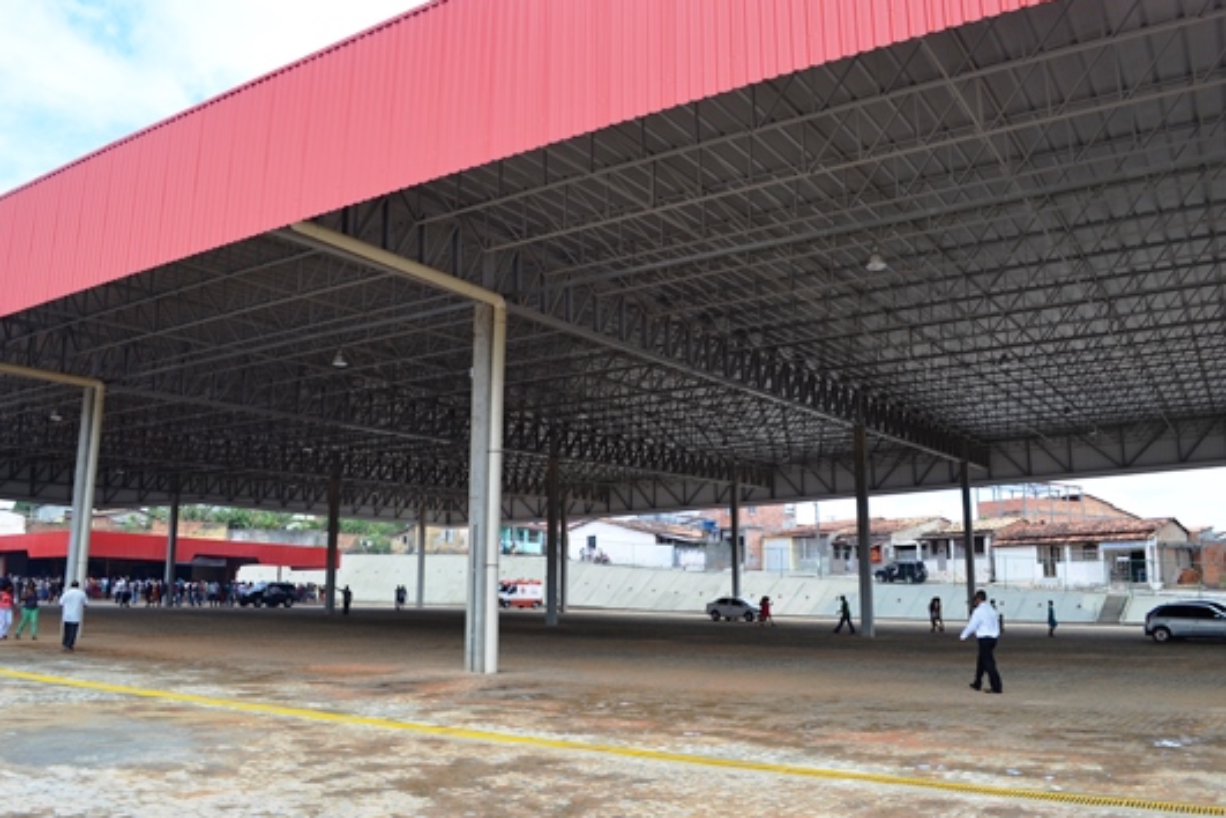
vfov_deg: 46.4
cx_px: 614
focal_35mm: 28
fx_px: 953
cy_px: 403
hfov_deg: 65.5
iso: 100
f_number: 6.3
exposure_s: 1/160
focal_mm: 18
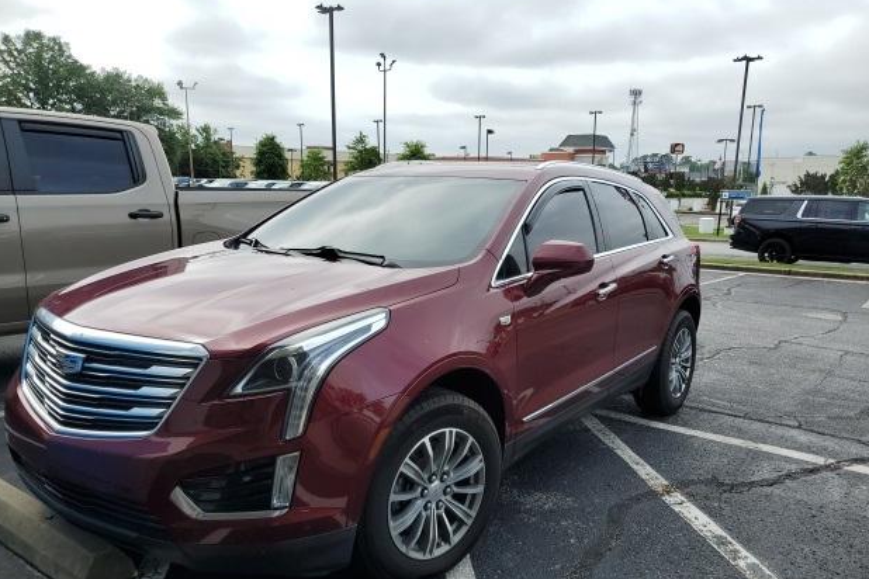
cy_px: 322
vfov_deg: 46.3
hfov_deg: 65.5
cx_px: 443
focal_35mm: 28
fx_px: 676
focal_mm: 4.3
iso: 50
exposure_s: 1/1803
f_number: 1.5
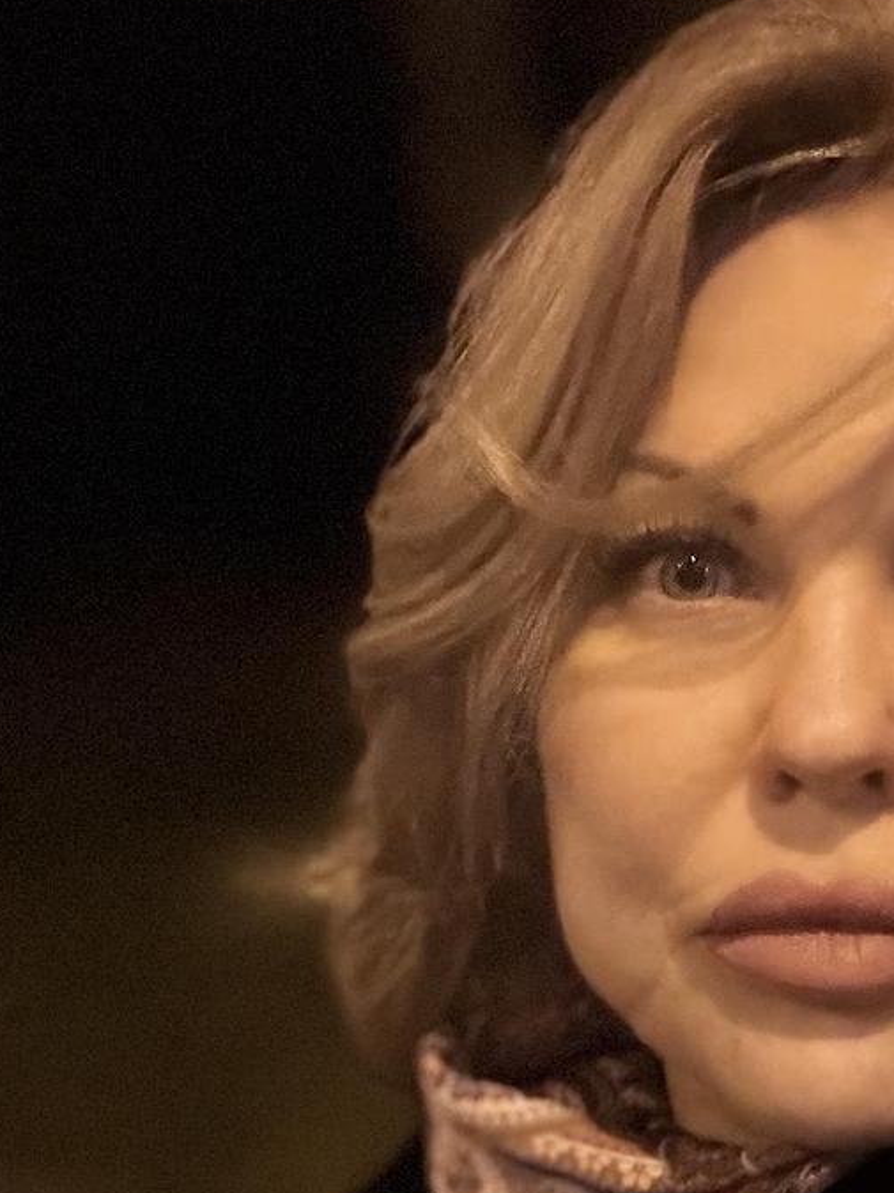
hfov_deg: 25.0
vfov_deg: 33.4
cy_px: 823
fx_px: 1964
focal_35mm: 57
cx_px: 781
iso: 1250
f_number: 1.9
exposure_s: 1/17
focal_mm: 2.69
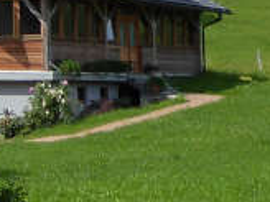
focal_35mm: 132
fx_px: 1030
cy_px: -109
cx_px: -100
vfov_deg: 10.8
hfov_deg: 14.2
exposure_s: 1/1000
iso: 125
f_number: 3.3
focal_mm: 4.3
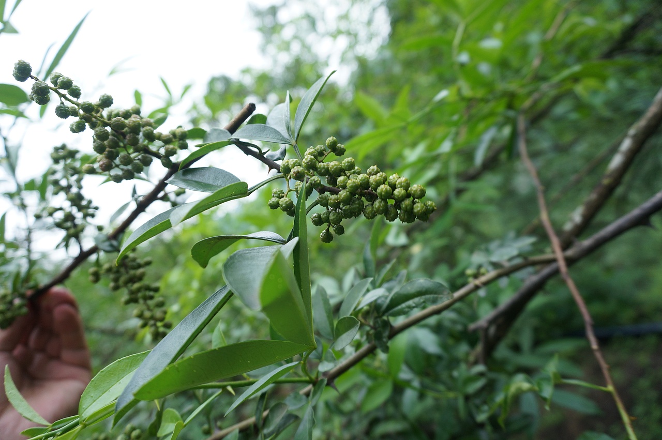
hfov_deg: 73.8
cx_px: 331
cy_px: 220
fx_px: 441
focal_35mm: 24
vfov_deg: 53.0
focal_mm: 16
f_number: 4
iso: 200
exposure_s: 1/60
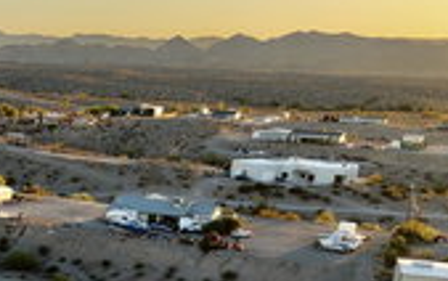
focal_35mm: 77
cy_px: 366
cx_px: -127
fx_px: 941
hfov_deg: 23.7
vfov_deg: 16.1
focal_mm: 8.67
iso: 100
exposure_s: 1/640
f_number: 1.8
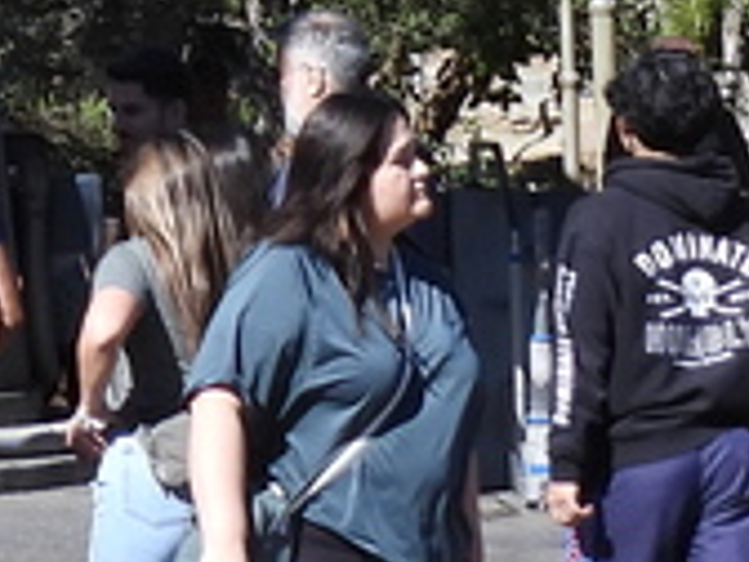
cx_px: -651
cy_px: -834
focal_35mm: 266
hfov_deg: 7.2
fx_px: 5756
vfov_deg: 5.4
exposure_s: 1/1000
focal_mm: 6.2
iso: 100
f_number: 3.2
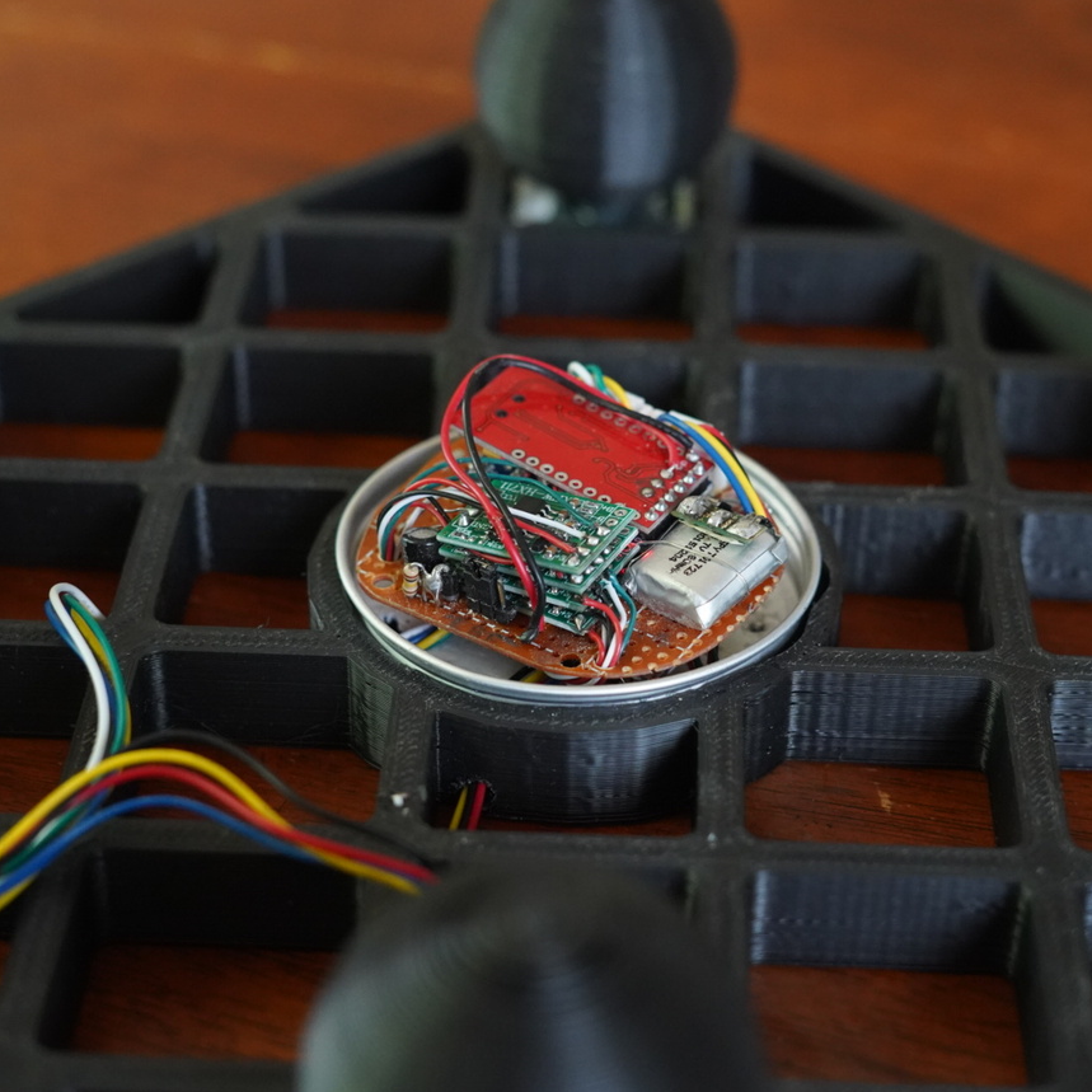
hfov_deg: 26.9
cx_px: 597
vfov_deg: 26.9
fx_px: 2284
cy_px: 548
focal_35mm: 64
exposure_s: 1/80
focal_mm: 50
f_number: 4
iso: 6400
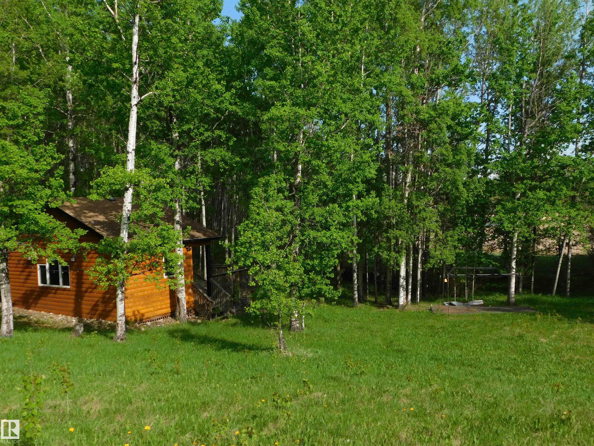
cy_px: 223
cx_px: 297
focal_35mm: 30
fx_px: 515
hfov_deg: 60.0
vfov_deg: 46.8
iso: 125
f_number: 3.2
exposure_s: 1/1000
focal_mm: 5.3
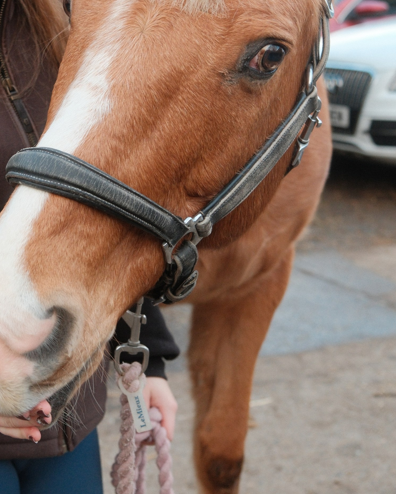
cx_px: 53
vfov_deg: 27.5
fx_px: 996
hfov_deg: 22.0
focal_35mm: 68
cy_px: 128
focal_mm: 21.9
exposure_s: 1/500
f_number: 2.8
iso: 1000
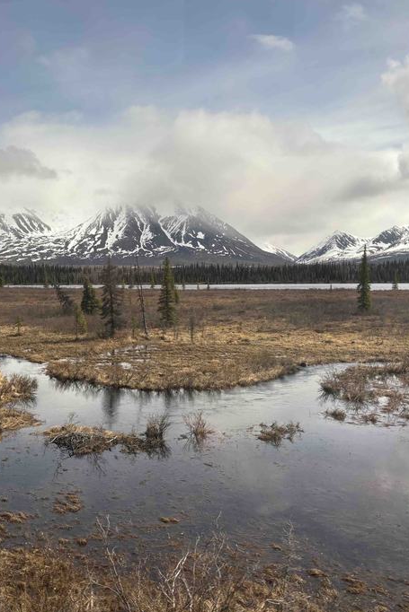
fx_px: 630
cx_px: 133
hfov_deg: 35.6
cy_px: 307
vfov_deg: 51.9
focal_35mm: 37
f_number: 1.6
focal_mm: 5.96
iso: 50
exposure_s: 1/1522
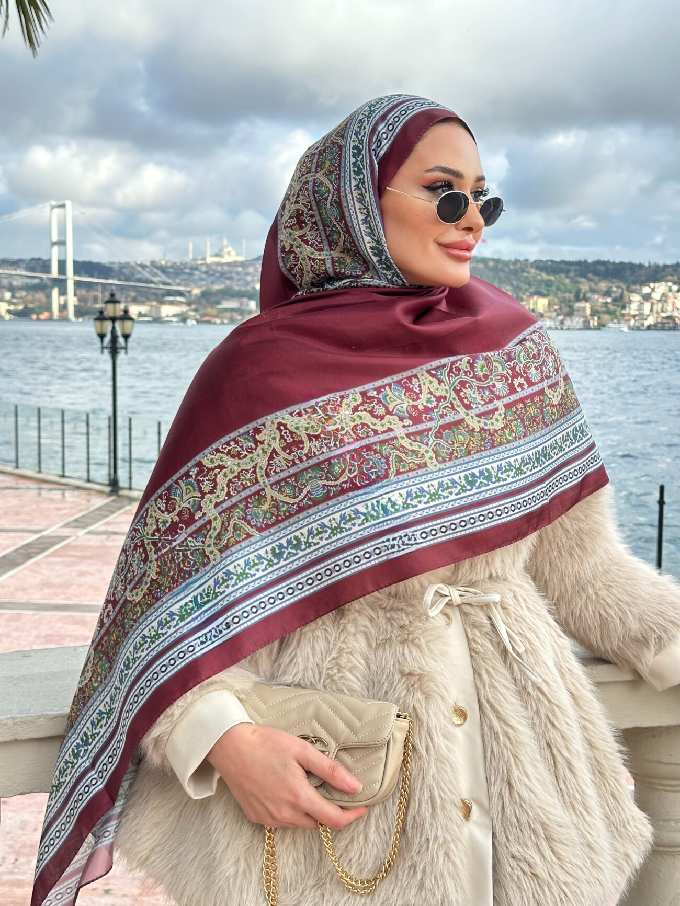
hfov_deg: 30.3
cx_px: 340
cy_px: 453
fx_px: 1257
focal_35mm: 48
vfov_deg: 39.7
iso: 64
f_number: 1.78
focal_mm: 6.86
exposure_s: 1/577
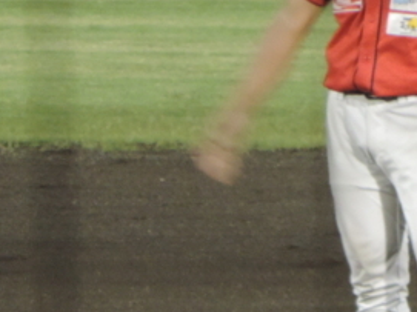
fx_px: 26647
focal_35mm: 2213
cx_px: 515
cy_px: 206
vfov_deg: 0.7
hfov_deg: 0.9
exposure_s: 1/60
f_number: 5.1
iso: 800
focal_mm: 133.7
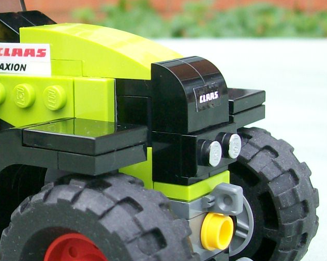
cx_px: -7
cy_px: 115
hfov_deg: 20.7
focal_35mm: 89
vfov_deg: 17.3
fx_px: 861
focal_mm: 6
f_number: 2.7
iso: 80
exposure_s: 1/231
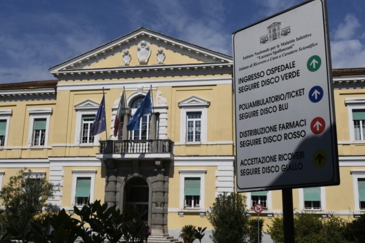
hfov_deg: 43.6
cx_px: 179
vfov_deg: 29.9
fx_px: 456
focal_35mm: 45
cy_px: 116
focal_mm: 28
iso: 125
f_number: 14
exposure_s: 1/400
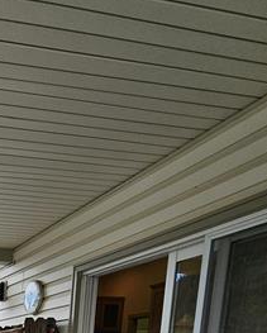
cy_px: 437
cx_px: -89
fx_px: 365
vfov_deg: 34.2
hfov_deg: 30.6
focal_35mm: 37
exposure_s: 1/456
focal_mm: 2.2
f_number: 2.2
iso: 50
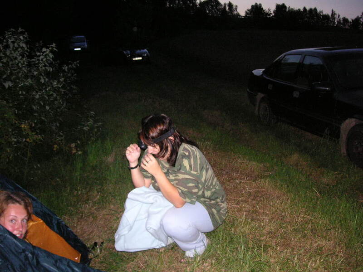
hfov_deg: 50.1
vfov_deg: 38.7
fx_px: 388
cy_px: 136
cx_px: 182
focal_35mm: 37
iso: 160
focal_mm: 6.1
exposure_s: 1/45
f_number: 2.8
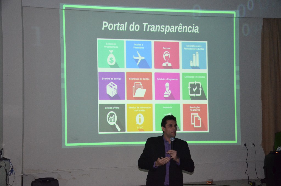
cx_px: 140
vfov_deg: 29.7
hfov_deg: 43.7
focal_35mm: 45
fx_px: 350
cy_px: 93
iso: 2200
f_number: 4.2
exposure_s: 1/60
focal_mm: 30
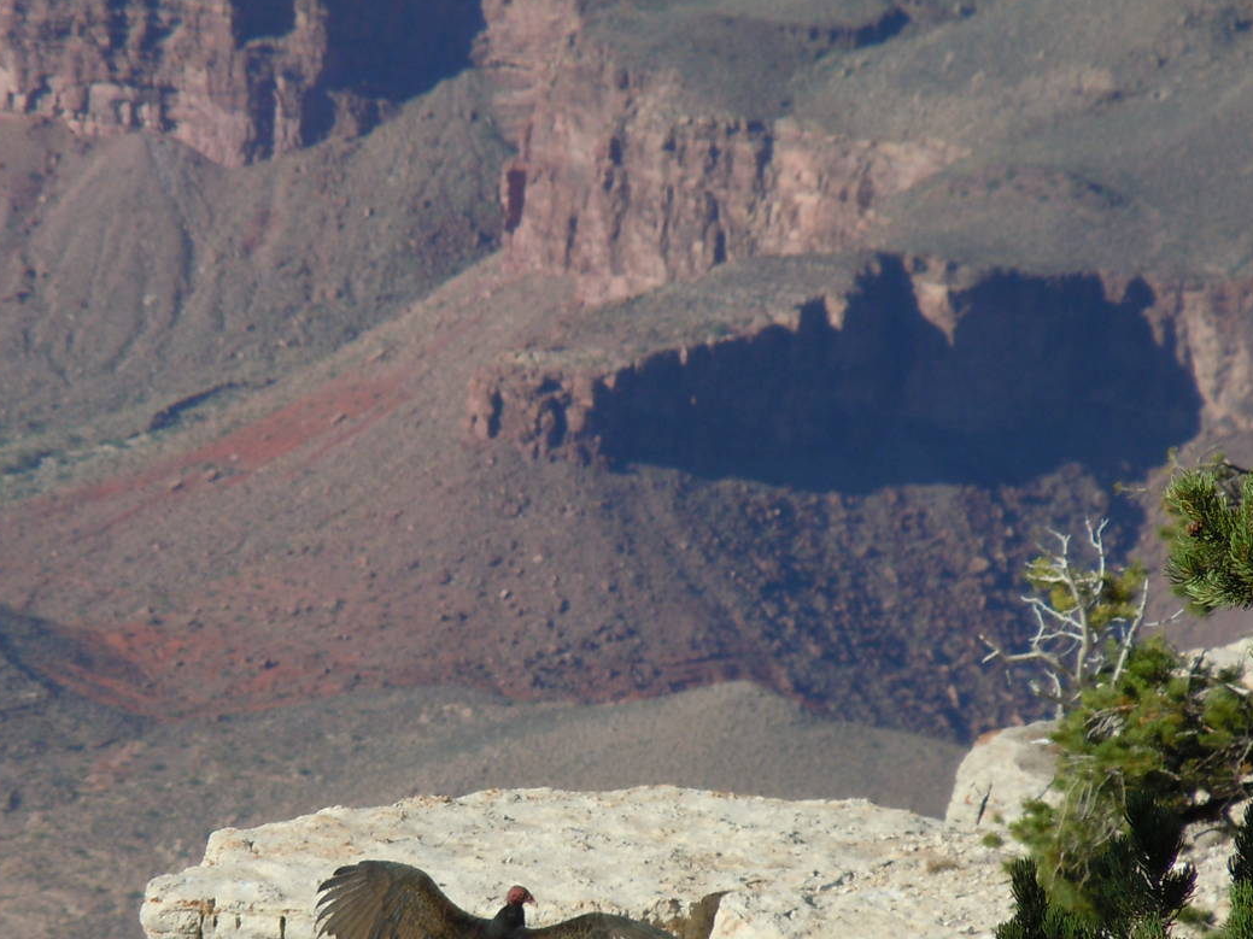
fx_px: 16721
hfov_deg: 4.3
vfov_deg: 3.2
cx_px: 504
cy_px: 698
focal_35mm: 462
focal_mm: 54
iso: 100
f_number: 5.6
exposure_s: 1/500
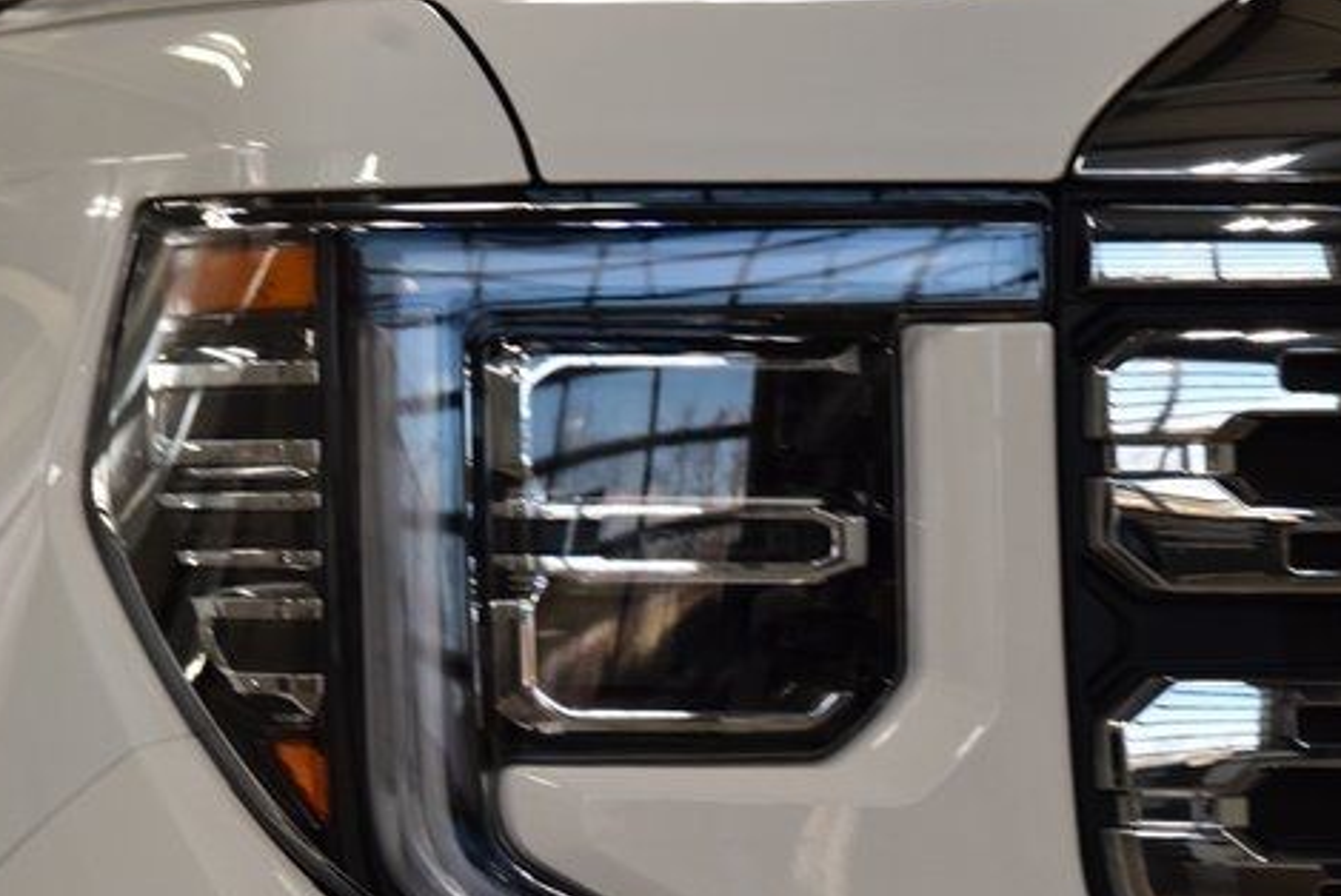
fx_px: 5330
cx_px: 602
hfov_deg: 14.3
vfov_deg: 9.6
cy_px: 575
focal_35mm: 143
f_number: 9
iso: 1600
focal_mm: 70
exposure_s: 1/125
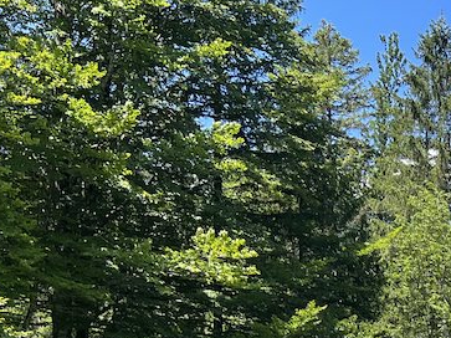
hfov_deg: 21.1
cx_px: 550
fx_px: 1120
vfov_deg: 15.4
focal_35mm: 86
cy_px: 558
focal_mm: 5.7
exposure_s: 1/1431
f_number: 1.5
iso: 50
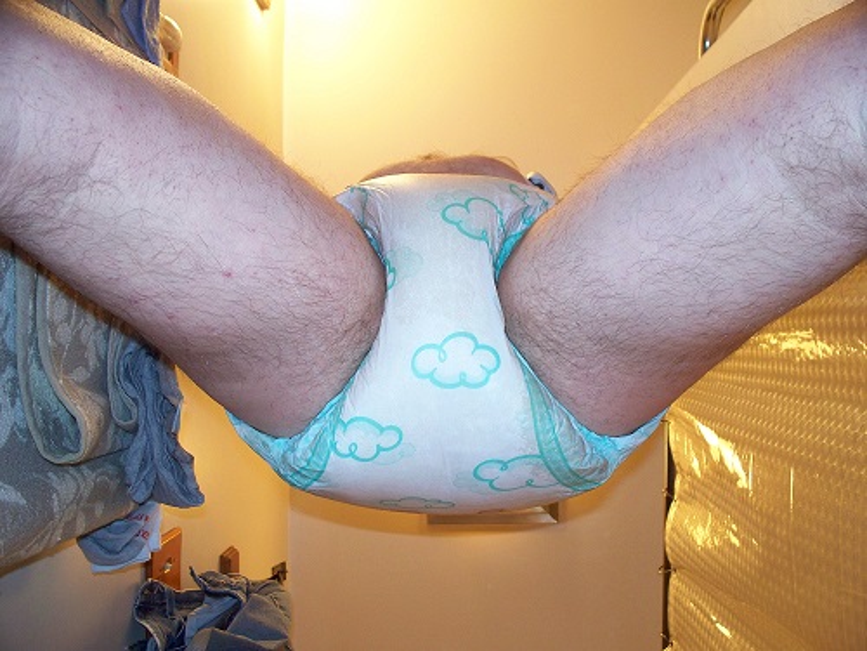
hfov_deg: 51.4
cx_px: 434
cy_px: 326
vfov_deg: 39.7
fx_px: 902
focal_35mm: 36
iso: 200
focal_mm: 7.54
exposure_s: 1/30
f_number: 2.8
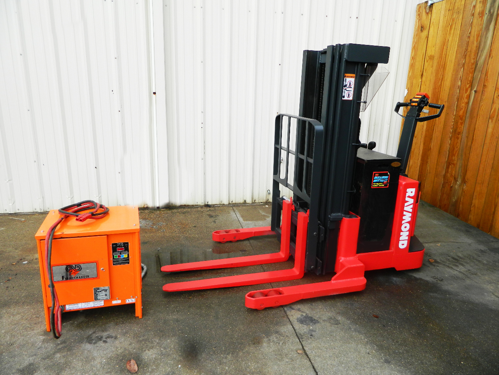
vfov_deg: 54.9
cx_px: 250
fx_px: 360
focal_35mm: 25
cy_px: 188
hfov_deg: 69.4
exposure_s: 1/400
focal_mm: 4.5
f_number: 3.1
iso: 80
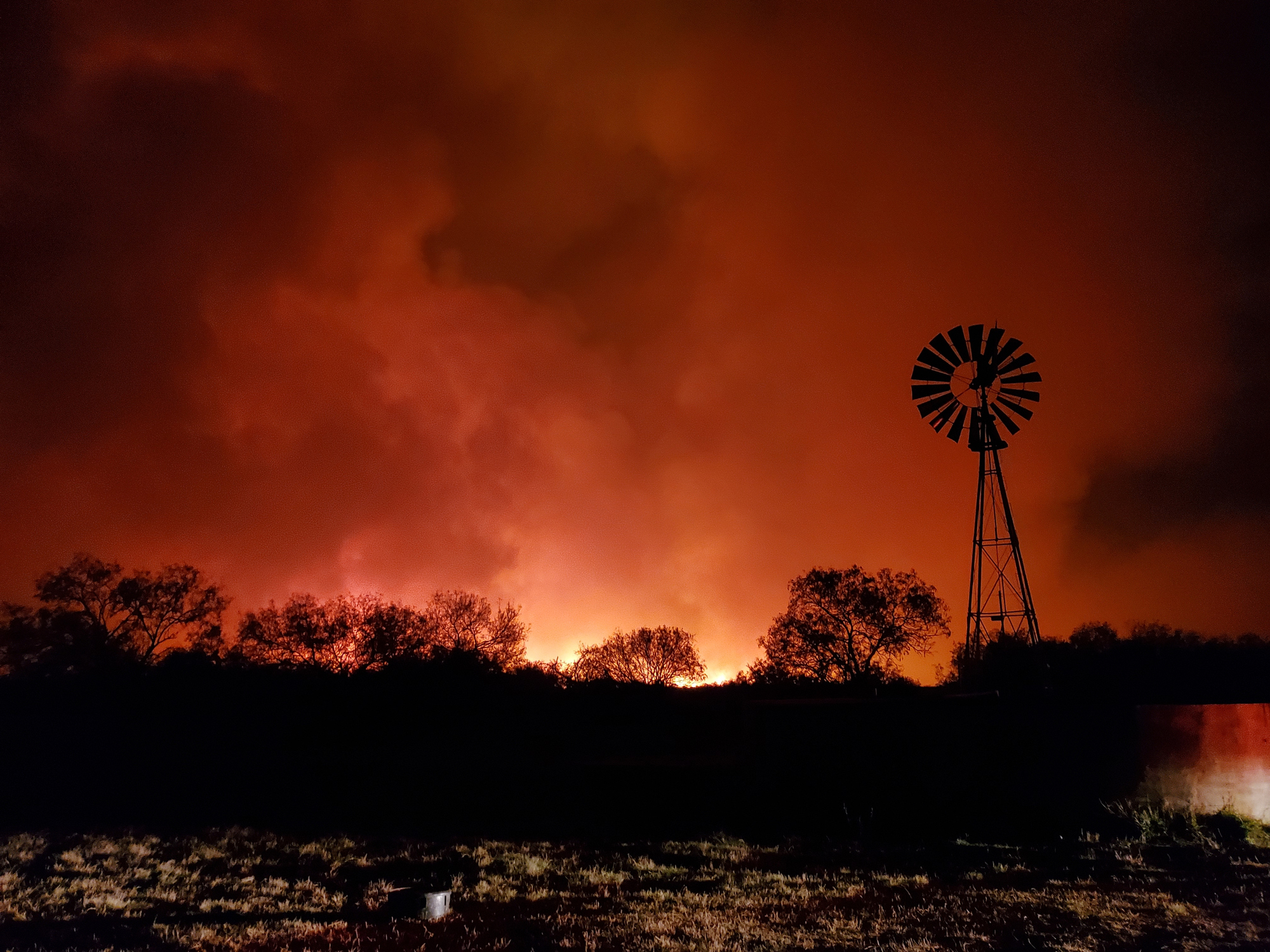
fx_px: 954
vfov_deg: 53.1
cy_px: 476
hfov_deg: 67.3
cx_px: 635
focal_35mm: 26
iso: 640
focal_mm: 4.3
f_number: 1.5
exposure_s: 1/12
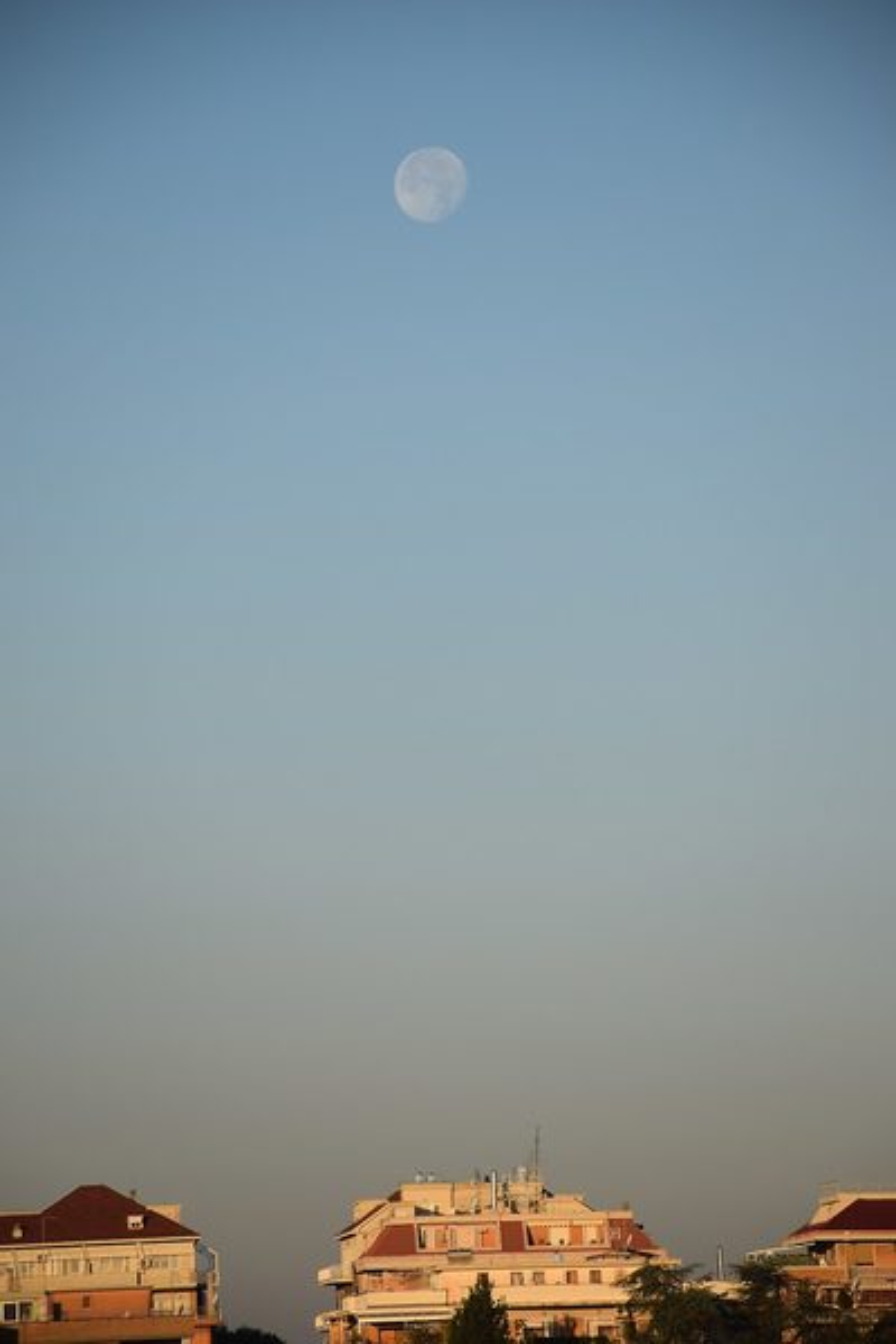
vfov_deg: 9.8
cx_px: 448
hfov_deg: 6.5
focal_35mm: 210
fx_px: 7839
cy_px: 672
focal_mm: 140
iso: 200
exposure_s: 1/800
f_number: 7.1
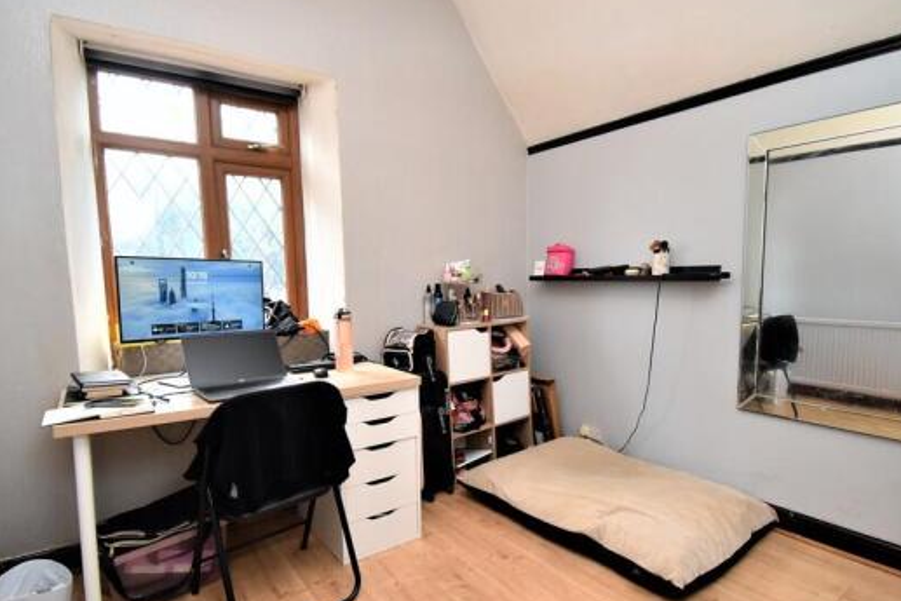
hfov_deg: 86.7
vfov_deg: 64.4
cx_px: 484
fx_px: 476
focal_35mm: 19
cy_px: 334
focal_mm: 10
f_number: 4.5
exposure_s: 1/80
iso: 800
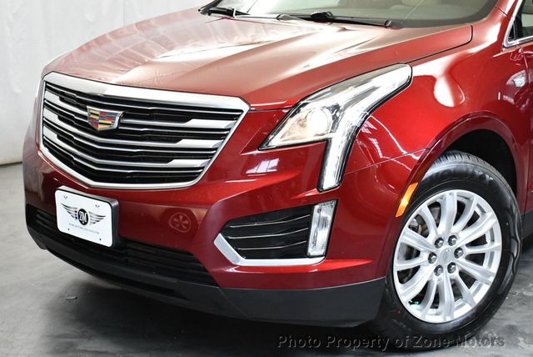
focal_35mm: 62
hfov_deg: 32.4
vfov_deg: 22.0
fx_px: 919
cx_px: 266
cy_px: 178
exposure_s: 1/125
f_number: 4.2
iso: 2800
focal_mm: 31
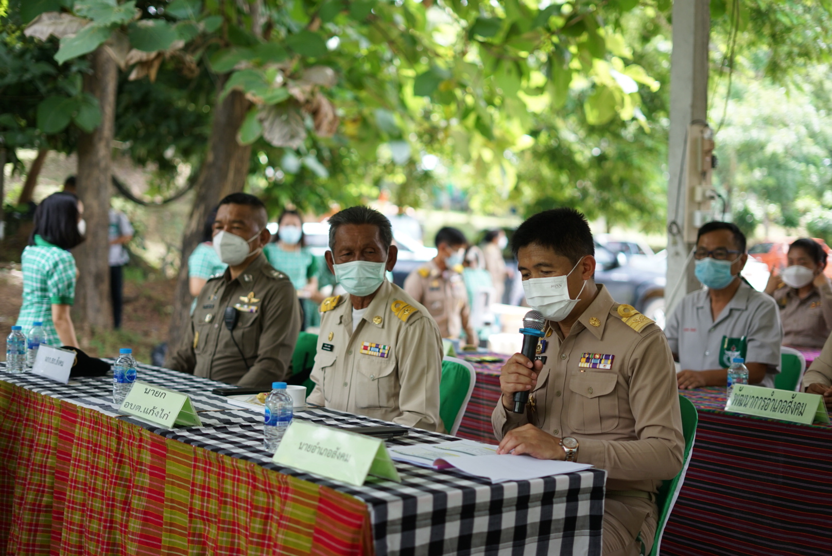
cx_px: 416
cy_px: 278
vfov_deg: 27.0
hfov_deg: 39.6
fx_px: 1156
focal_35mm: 50
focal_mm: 50
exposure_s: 1/640
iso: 400
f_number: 2
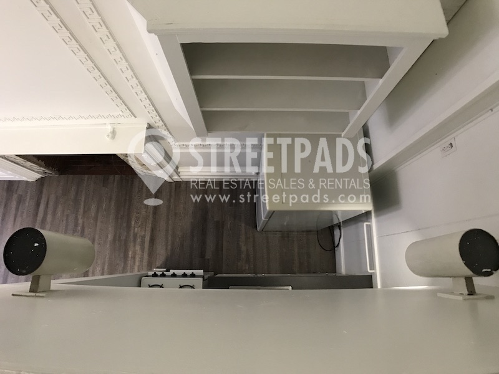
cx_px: 250
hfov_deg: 63.4
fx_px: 404
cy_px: 187
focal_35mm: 28
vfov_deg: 49.7
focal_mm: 3.99
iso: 64
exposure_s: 1/15
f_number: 1.8
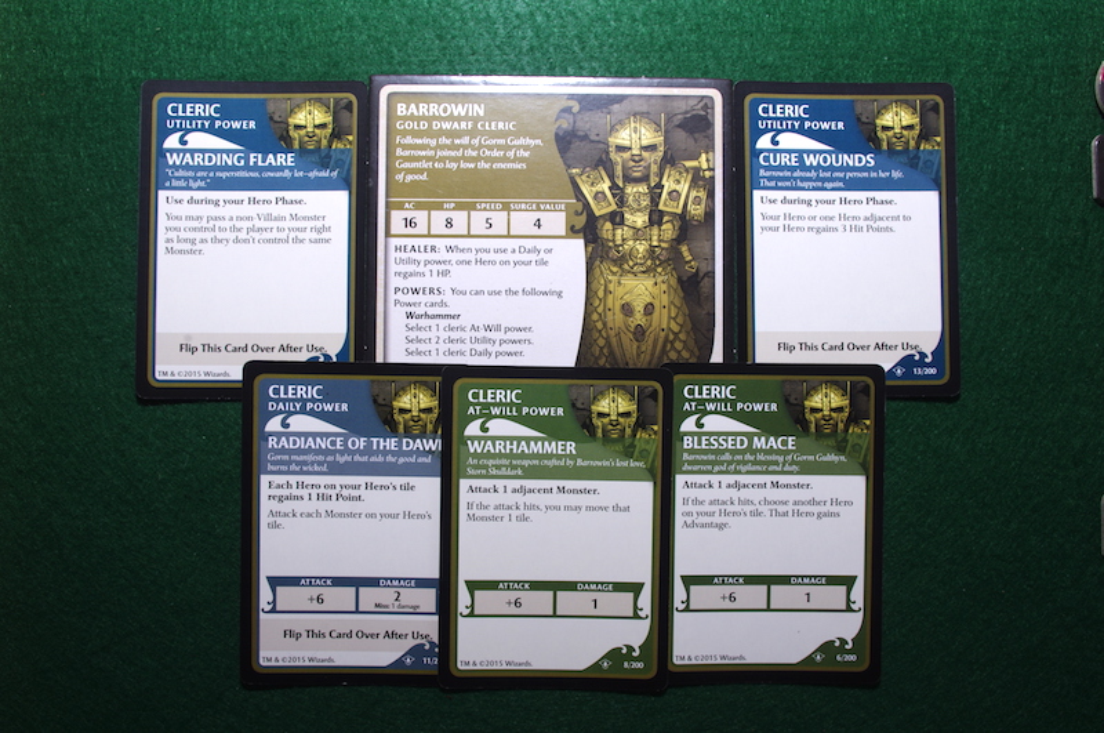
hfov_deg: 55.9
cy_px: 366
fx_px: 1041
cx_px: 552
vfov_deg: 38.8
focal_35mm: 34
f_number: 11
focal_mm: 23.13
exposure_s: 1/20
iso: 100
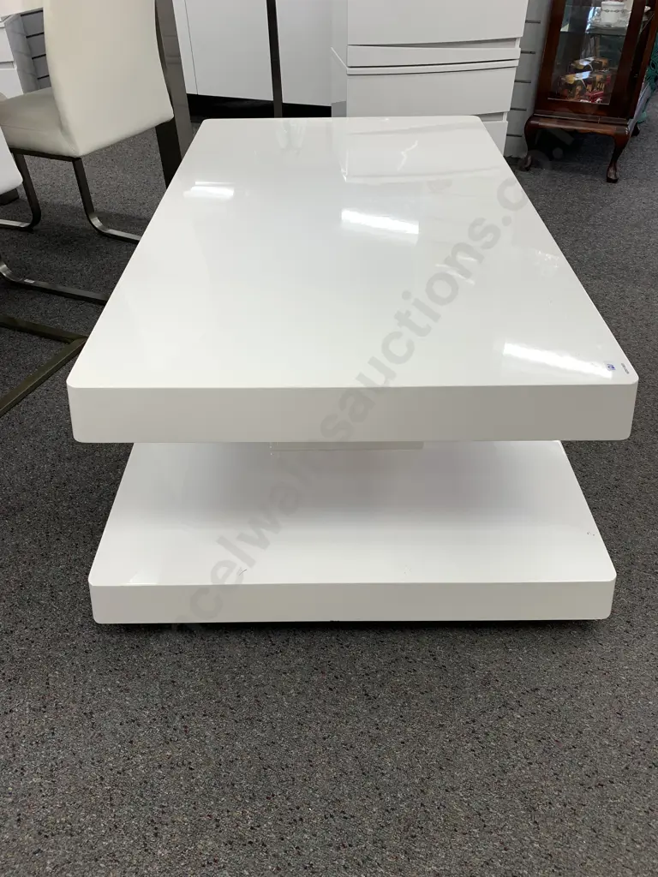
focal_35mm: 26
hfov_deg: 53.1
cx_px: 329
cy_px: 438
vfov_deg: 67.3
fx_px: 659
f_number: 1.8
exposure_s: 1/100
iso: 40
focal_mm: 4.25
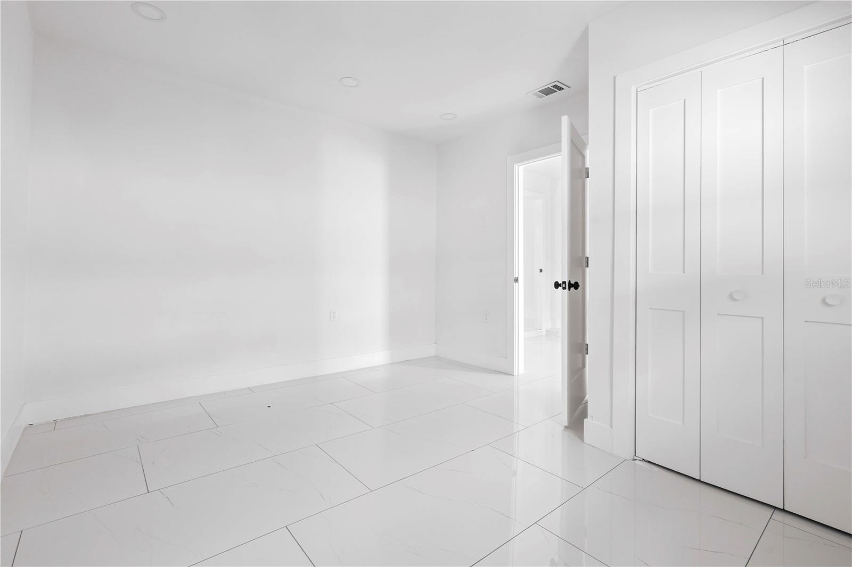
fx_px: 379
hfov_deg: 96.7
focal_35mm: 16
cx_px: 426
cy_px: 284
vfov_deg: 73.7
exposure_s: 1/4
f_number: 9
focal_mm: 16
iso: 250
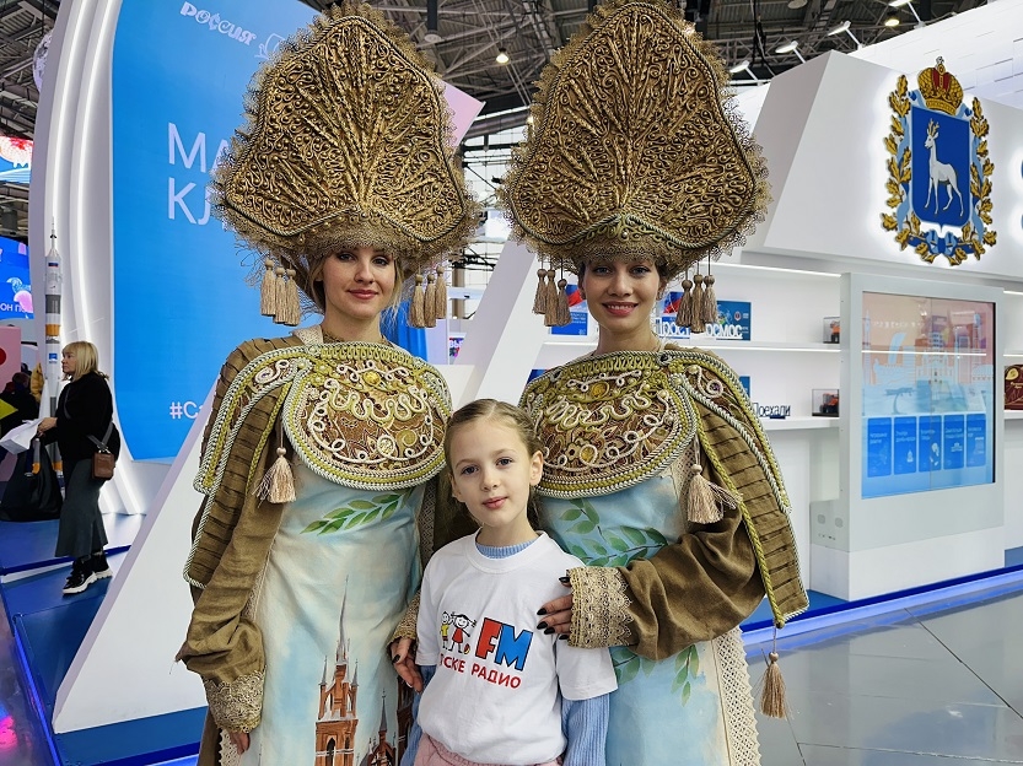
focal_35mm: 24
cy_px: 383
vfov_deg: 56.8
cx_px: 512
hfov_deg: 71.6
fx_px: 709
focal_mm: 6.86
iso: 80
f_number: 1.78
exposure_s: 1/100
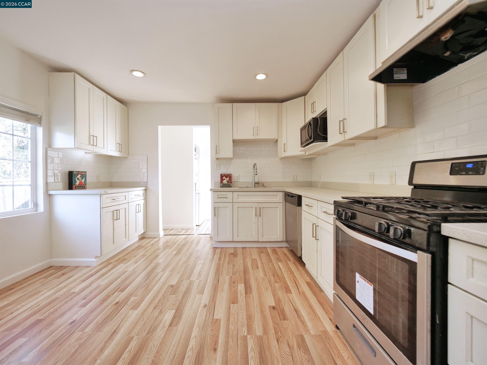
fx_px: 197
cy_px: 182
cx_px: 244
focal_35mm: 14
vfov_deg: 85.7
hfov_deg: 102.1
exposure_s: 1/160
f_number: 3.2
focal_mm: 7
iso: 800
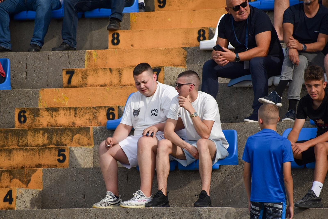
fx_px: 3827
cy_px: 110
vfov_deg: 3.3
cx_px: 164
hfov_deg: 4.9
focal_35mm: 420
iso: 100
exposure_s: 1/500
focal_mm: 280
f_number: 6.3
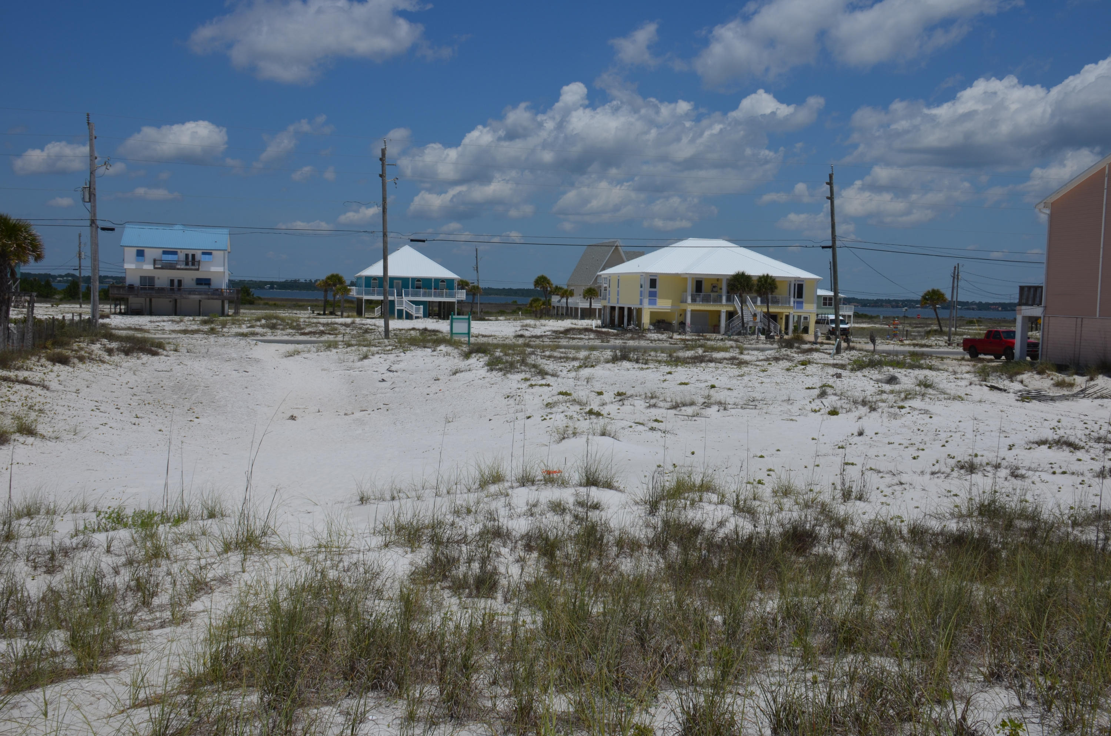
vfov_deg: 36.7
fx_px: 1109
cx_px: 556
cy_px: 368
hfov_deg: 53.2
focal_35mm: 36
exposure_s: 1/400
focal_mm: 24
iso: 100
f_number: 10
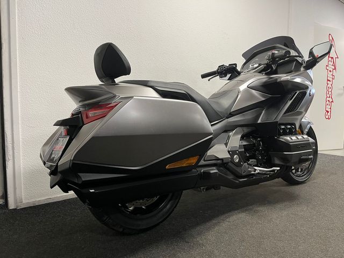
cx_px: 172
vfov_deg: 53.1
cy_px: 129
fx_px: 258
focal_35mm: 26
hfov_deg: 67.3
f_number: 1.6
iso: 100
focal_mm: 5.1
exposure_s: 1/50
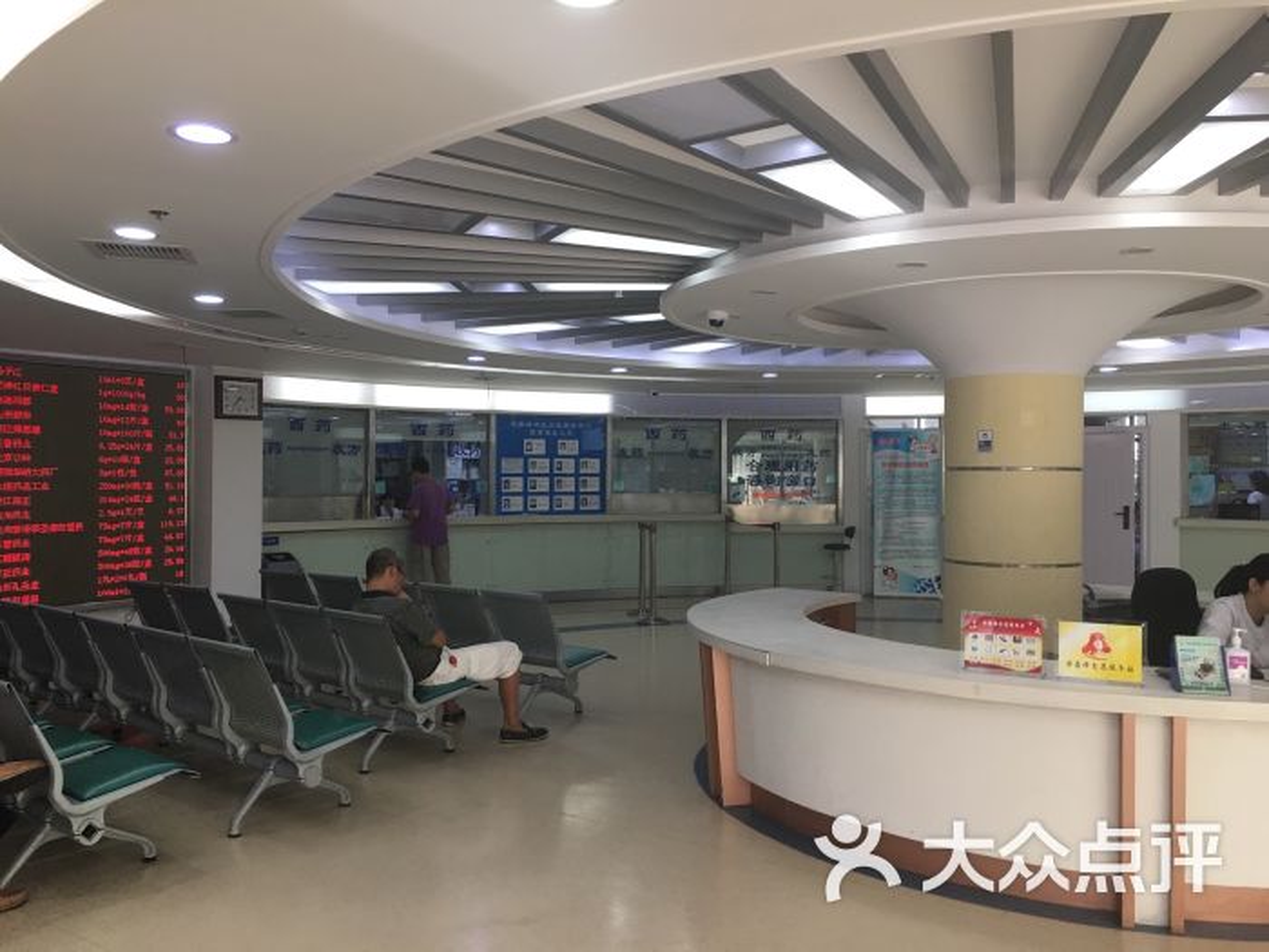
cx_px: 634
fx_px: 1063
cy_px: 476
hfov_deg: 61.7
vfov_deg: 48.2
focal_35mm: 29
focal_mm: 4.15
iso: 40
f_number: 2.2
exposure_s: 1/30
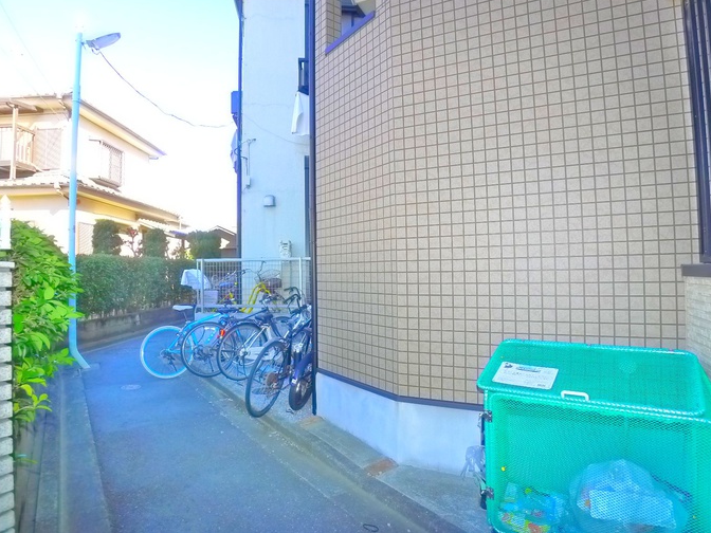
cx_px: 352
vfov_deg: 54.9
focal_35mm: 25
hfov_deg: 69.4
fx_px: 513
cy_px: 258
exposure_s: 1/160
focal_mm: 5.1
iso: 400
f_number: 2.8
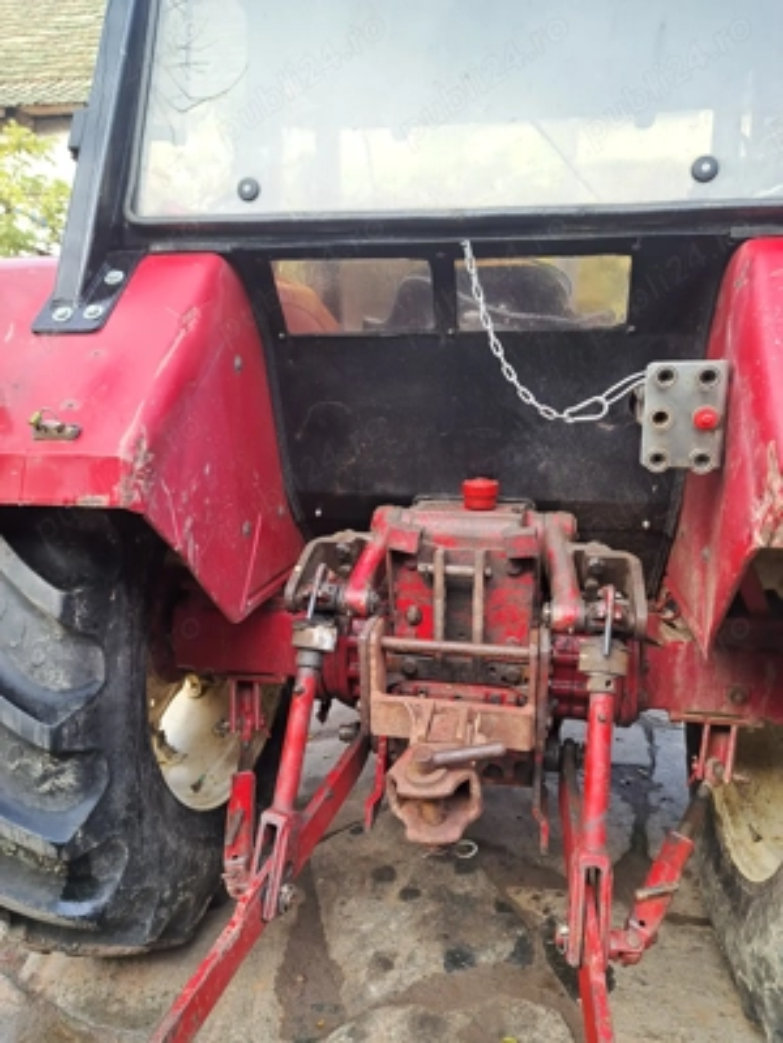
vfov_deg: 71.6
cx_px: 392
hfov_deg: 56.8
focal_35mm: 24
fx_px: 724
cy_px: 522
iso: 50
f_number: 1.8
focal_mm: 5.23
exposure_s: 1/100
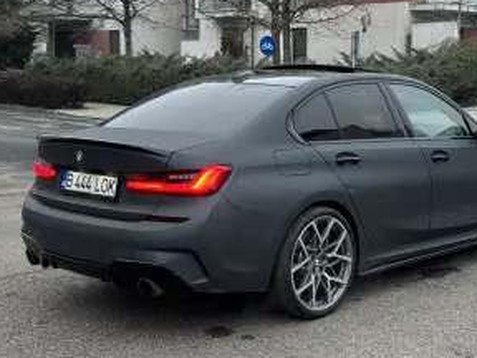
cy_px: 174
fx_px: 827
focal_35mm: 60
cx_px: 292
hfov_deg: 32.1
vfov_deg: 24.4
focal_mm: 6.76
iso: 200
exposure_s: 1/60
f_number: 1.78
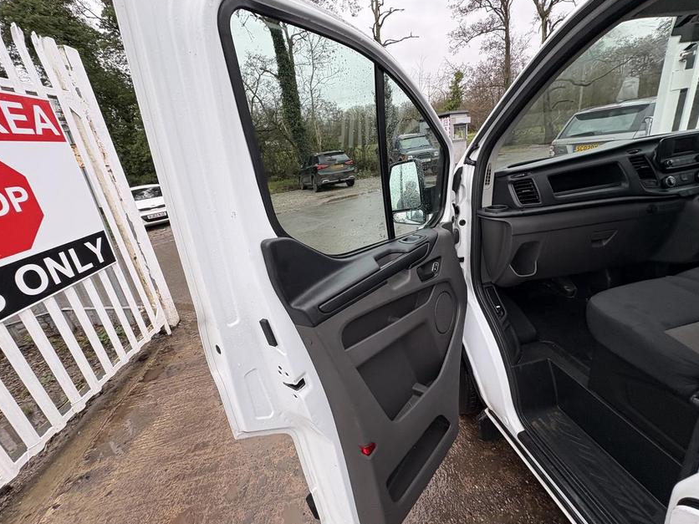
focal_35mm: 15
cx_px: 358
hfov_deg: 98.2
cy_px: 256
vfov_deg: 81.7
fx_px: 303
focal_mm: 2.22
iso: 100
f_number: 2.2
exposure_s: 1/99
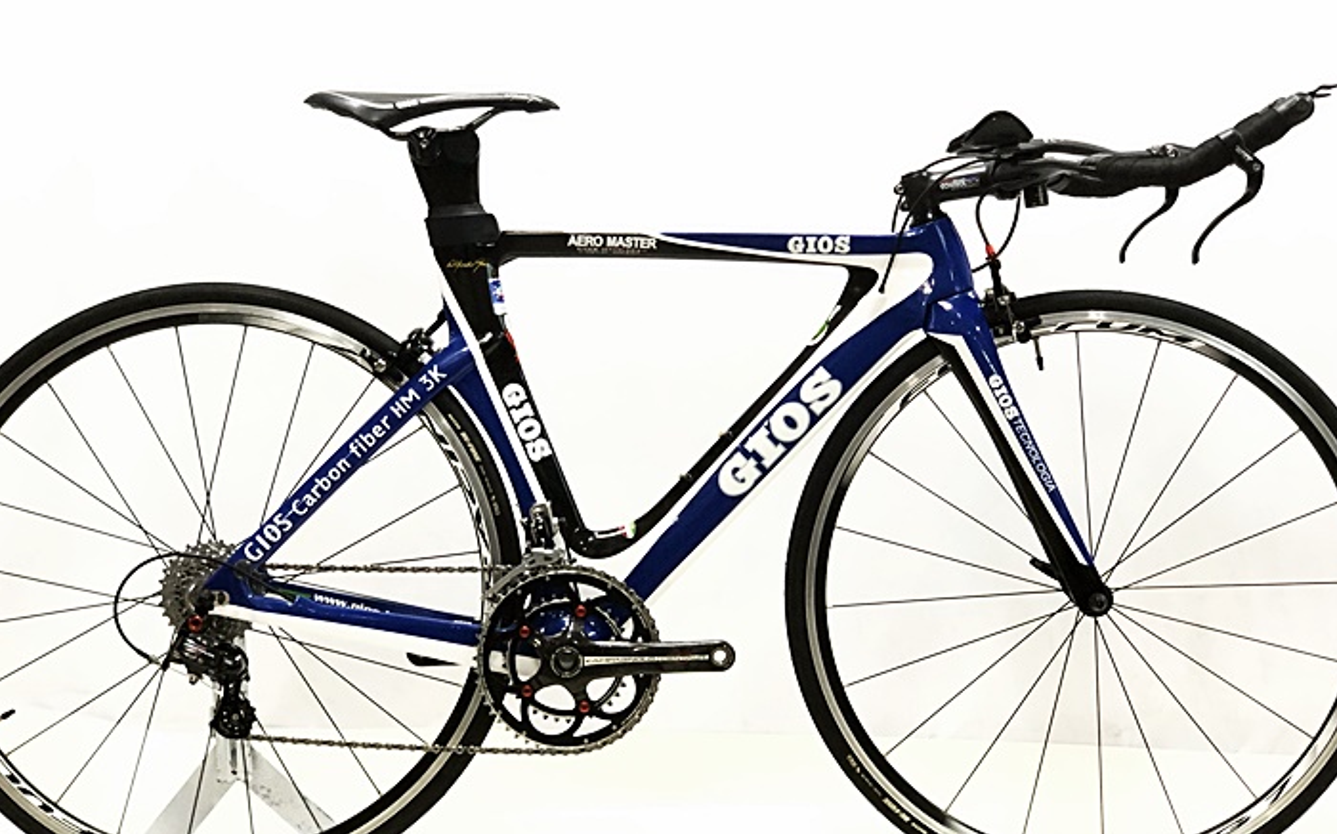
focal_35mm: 63
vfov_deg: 20.6
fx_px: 2295
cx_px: 657
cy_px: 399
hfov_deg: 32.5
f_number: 2.4
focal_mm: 6
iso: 160
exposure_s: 1/17
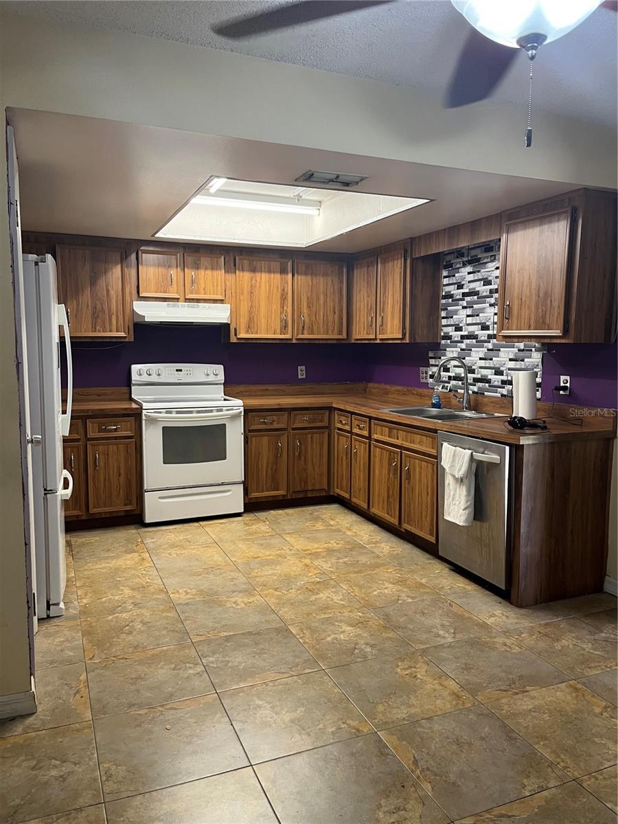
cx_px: 309
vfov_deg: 67.3
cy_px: 412
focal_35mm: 26
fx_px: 619
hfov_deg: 53.1
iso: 125
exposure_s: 1/60
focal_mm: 5.1
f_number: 1.6
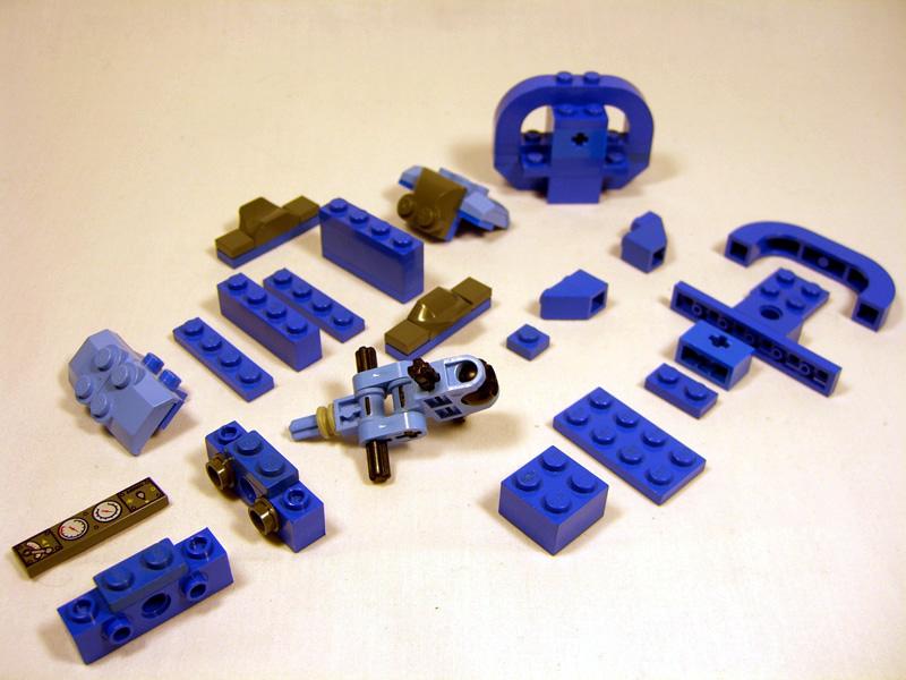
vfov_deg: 37.7
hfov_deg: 49.0
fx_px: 995
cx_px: 453
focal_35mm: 38
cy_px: 340
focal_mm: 7.9
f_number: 2.8
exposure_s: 1/80
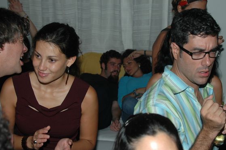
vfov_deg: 22.6
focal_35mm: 60
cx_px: 136
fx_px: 376
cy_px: 72
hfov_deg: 33.3
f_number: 4
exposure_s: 1/60
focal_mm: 28
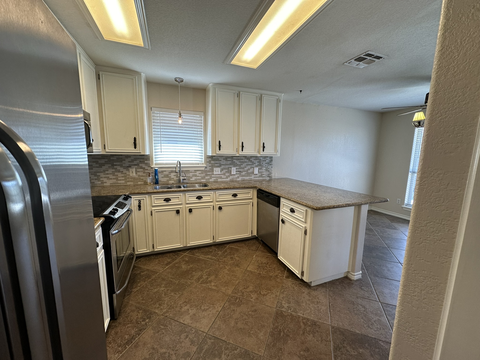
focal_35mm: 14
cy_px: 180
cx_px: 240
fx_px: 194
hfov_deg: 102.1
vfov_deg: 85.7
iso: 100
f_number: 2.2
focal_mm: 2.22
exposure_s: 1/120
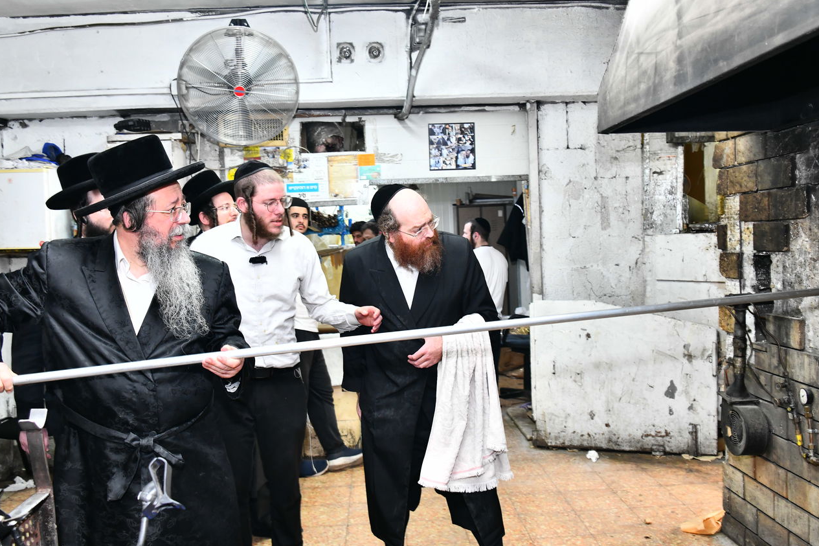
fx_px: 705
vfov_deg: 42.3
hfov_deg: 60.3
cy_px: 280
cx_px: 405
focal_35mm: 31
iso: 1600
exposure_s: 1/100
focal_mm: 28
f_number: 5
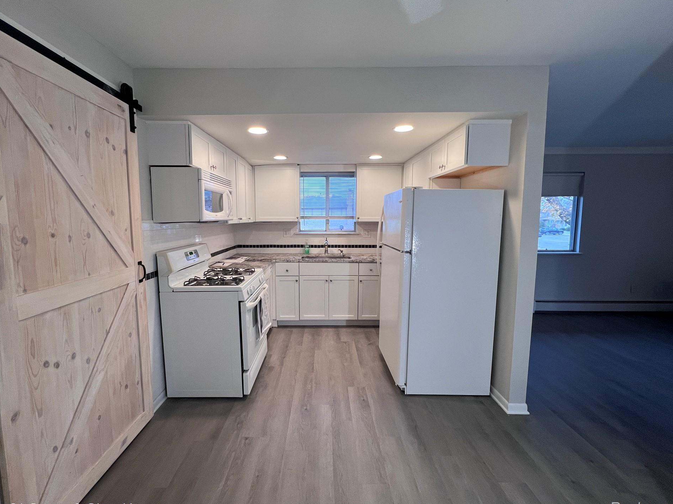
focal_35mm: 14
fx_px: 272
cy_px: 247
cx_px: 319
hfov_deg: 102.0
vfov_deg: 85.6
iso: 125
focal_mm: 1.57
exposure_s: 1/120
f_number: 1.8
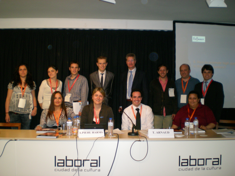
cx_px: 118
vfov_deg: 37.7
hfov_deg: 49.0
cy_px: 88
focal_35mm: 38
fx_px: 258
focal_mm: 6.3
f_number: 3.1
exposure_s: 1/60
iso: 195
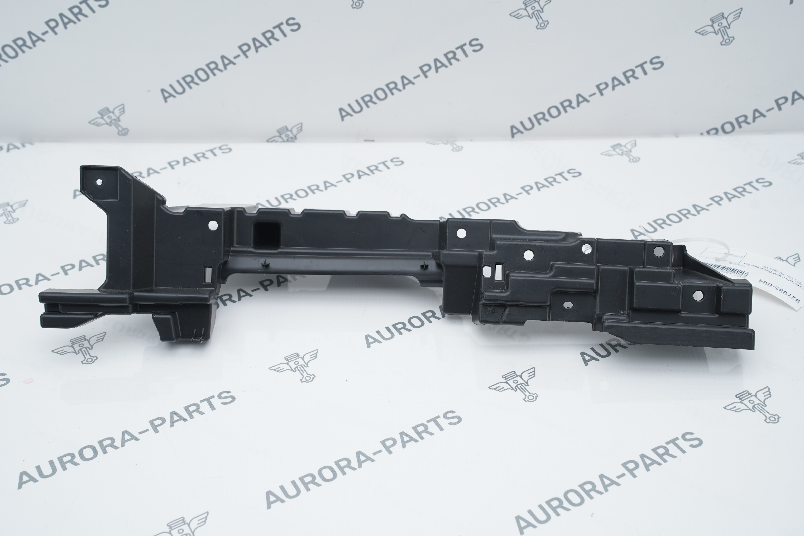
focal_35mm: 49
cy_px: 268
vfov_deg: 27.5
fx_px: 1094
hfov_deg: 40.3
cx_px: 402
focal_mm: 49
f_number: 6.3
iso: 500
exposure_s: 1/160
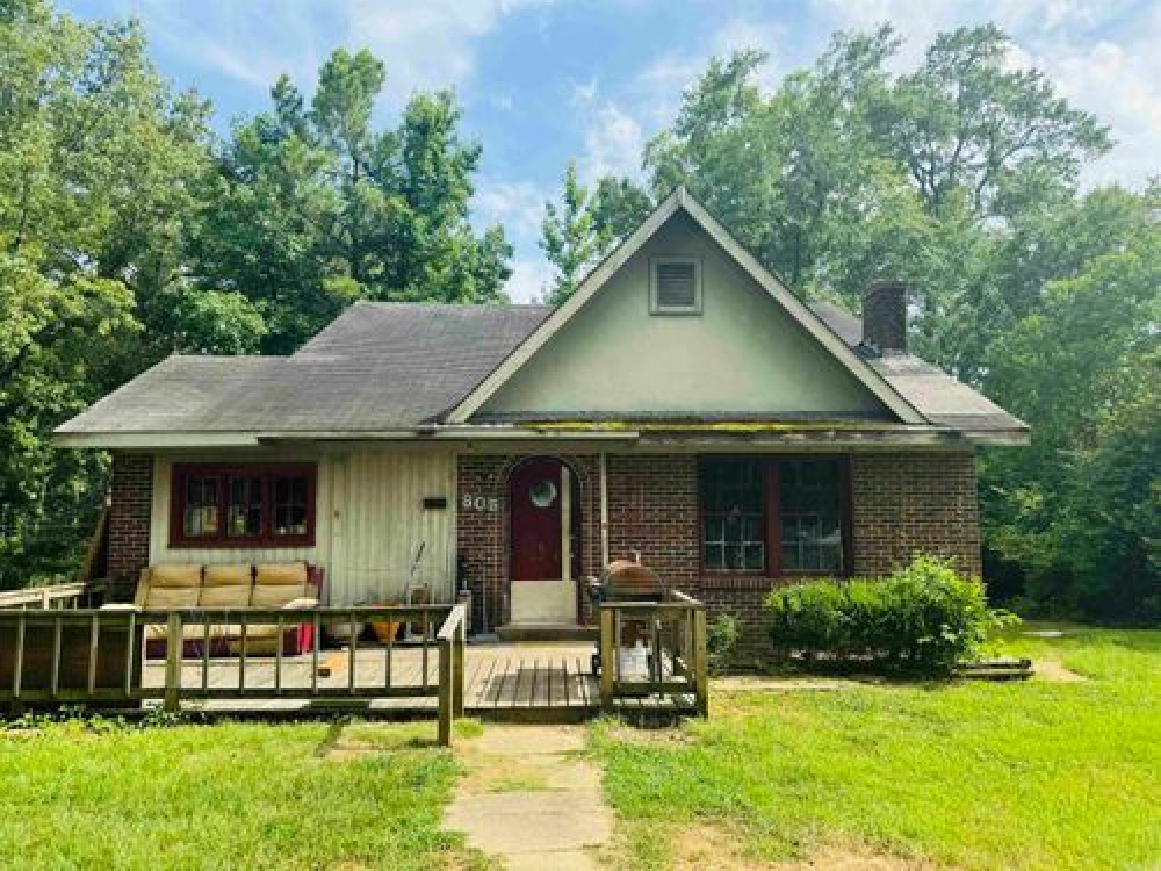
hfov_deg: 71.6
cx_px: 580
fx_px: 805
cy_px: 436
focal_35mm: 24
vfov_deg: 56.8
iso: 80
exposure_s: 1/1923
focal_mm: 6.76
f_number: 1.78
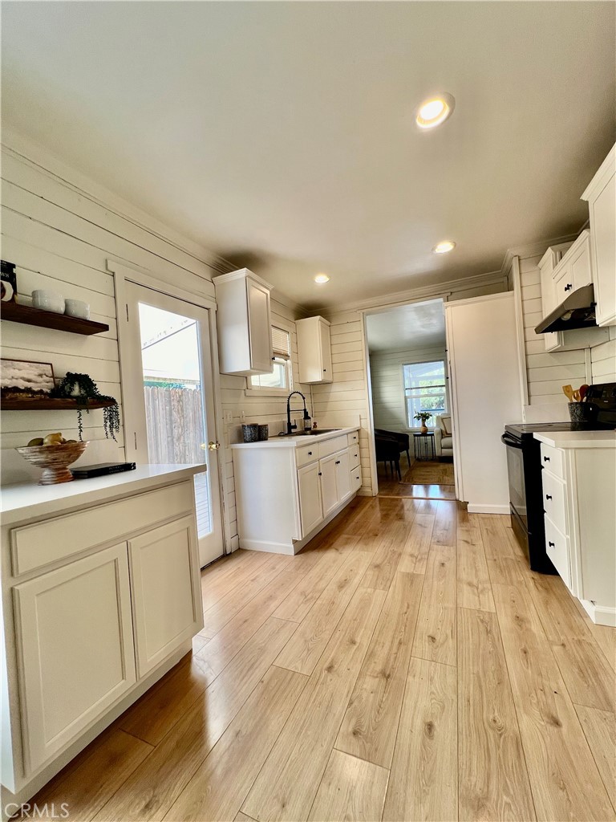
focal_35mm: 13
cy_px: 411
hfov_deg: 89.9
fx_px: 308
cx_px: 308
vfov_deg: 106.2
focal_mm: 1.57
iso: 50
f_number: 1.8
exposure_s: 1/120
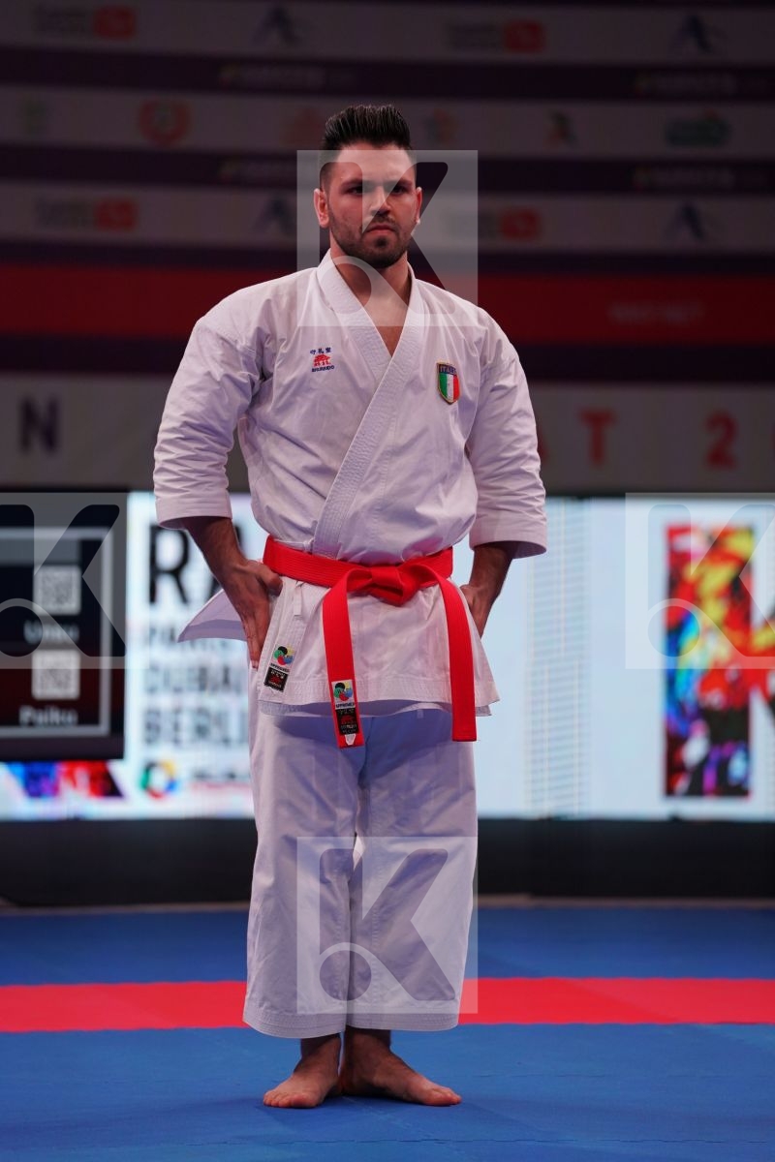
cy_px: 581
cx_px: 388
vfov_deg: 10.6
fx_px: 6264
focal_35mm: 194
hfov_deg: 7.1
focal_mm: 194
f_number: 2.8
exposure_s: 1/500
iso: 800
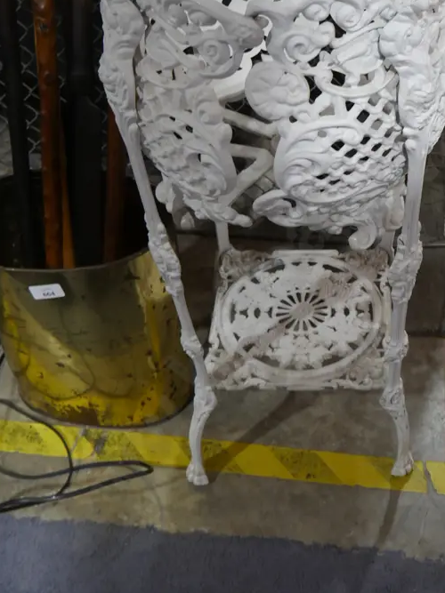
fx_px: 737
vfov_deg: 43.2
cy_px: 190
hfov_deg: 32.9
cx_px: 339
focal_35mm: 43
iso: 640
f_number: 5
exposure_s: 1/60
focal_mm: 14
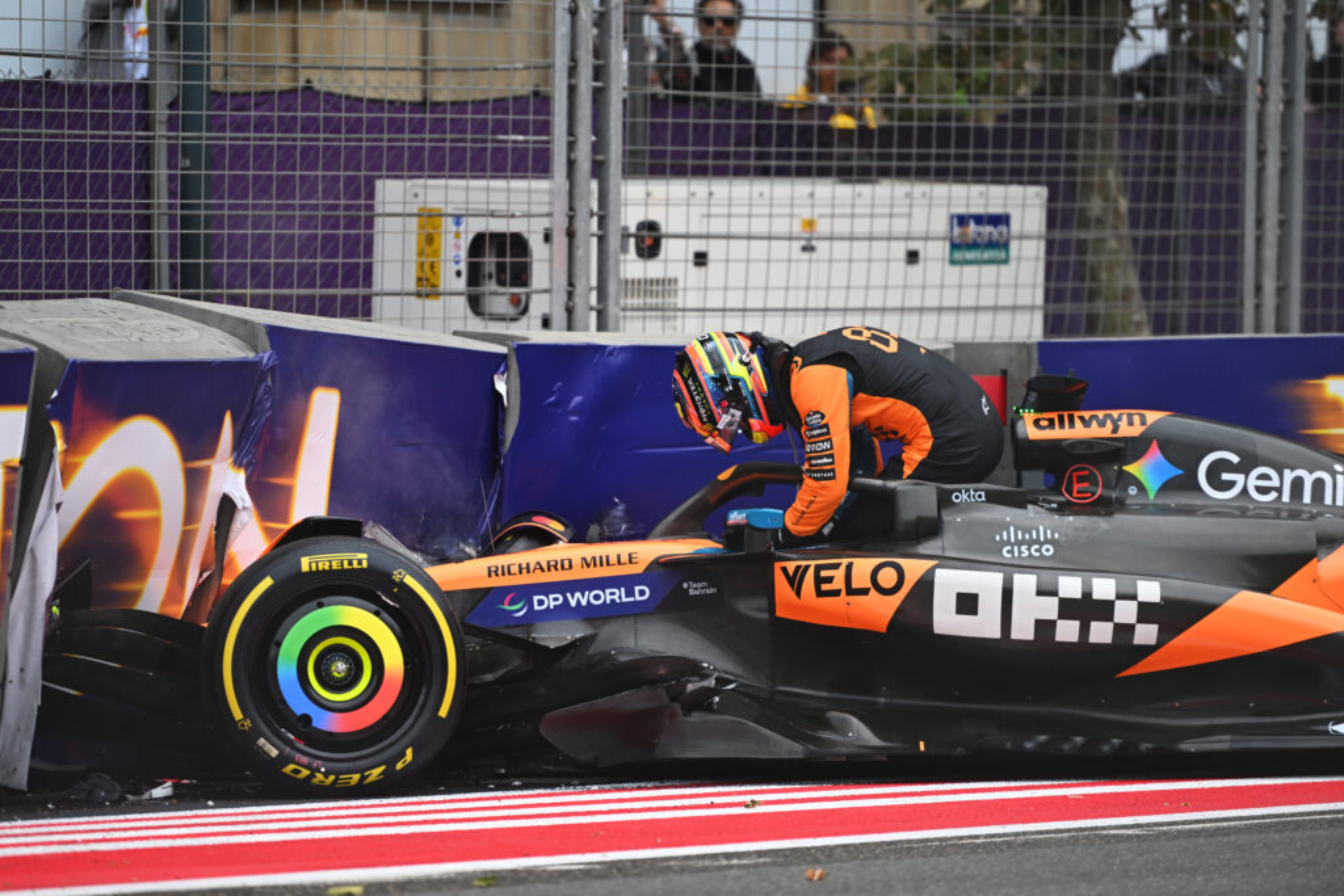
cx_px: 672
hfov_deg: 10.3
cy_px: 448
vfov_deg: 6.9
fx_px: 7467
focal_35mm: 200
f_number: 2.8
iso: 500
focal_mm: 200
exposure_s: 1/1250
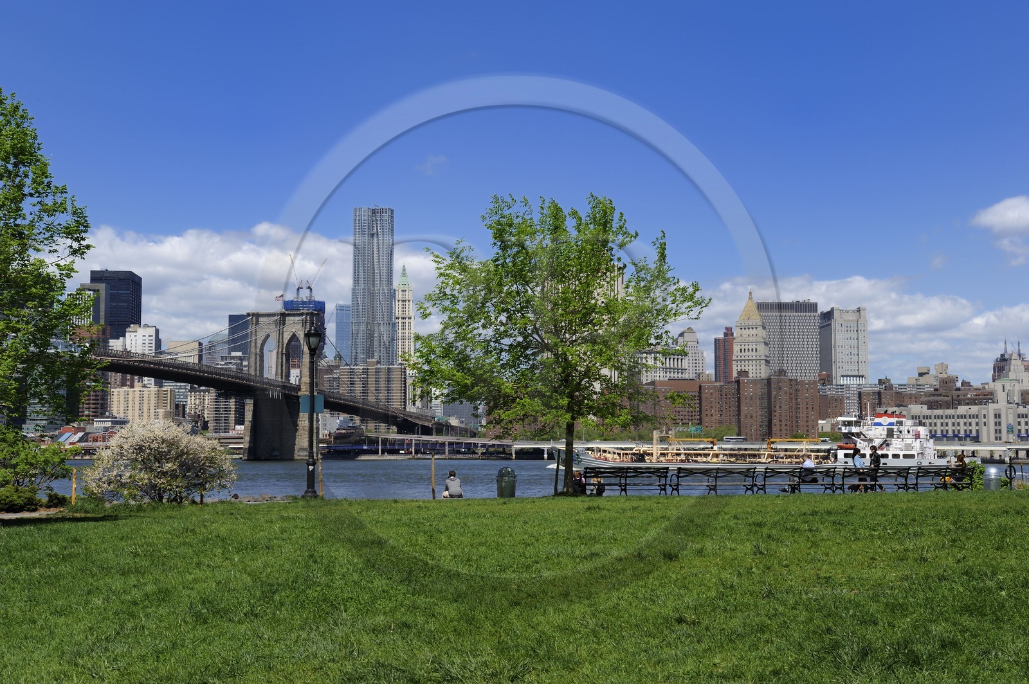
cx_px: 514
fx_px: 1371
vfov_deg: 28.0
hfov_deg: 41.1
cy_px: 342
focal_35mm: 48
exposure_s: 1/200
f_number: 13
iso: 200
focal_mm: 48
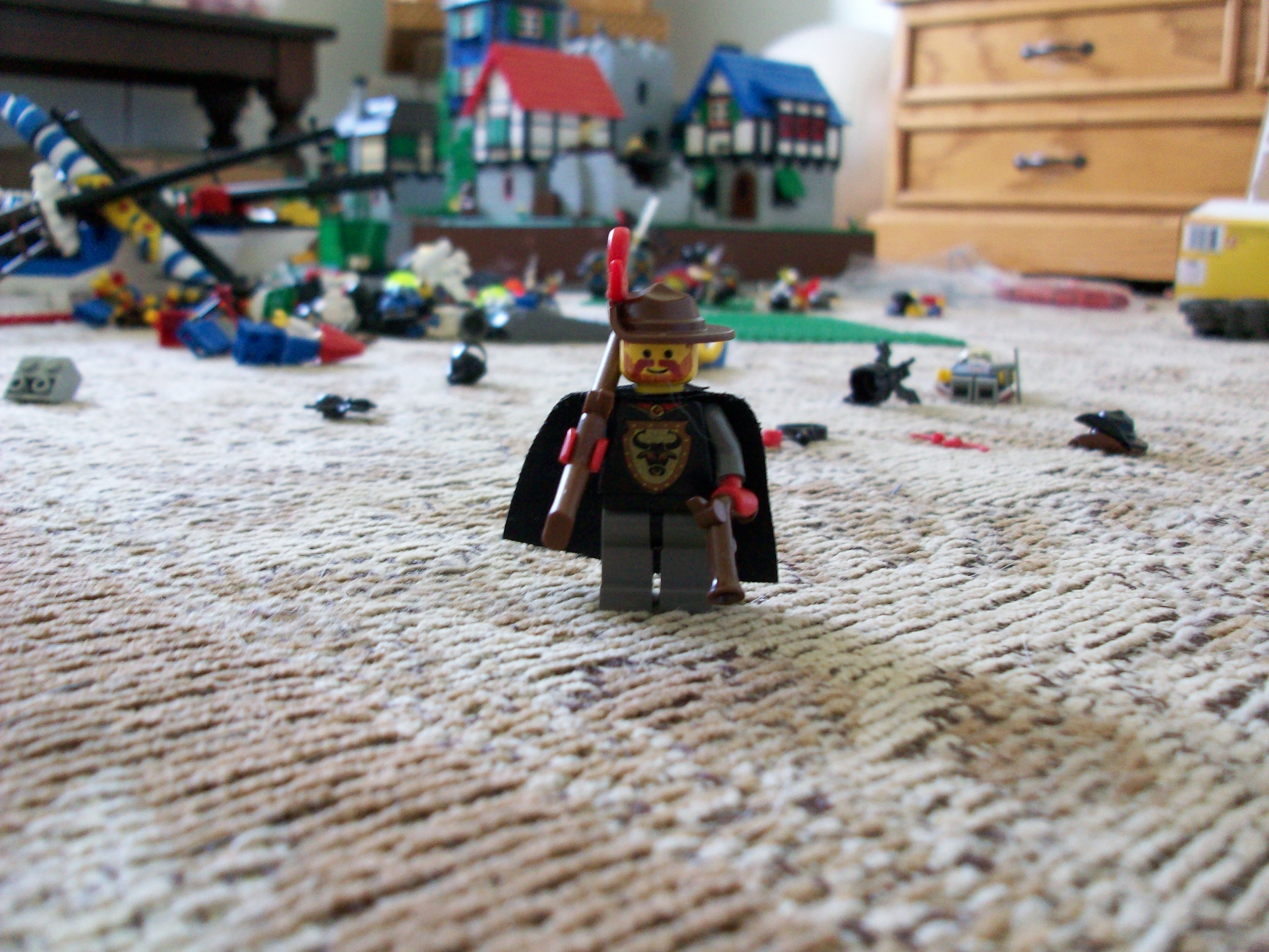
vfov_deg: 41.8
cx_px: 634
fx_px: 1246
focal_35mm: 34
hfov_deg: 54.0
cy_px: 476
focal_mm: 5.7
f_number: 2.8
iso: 160
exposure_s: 1/14.2
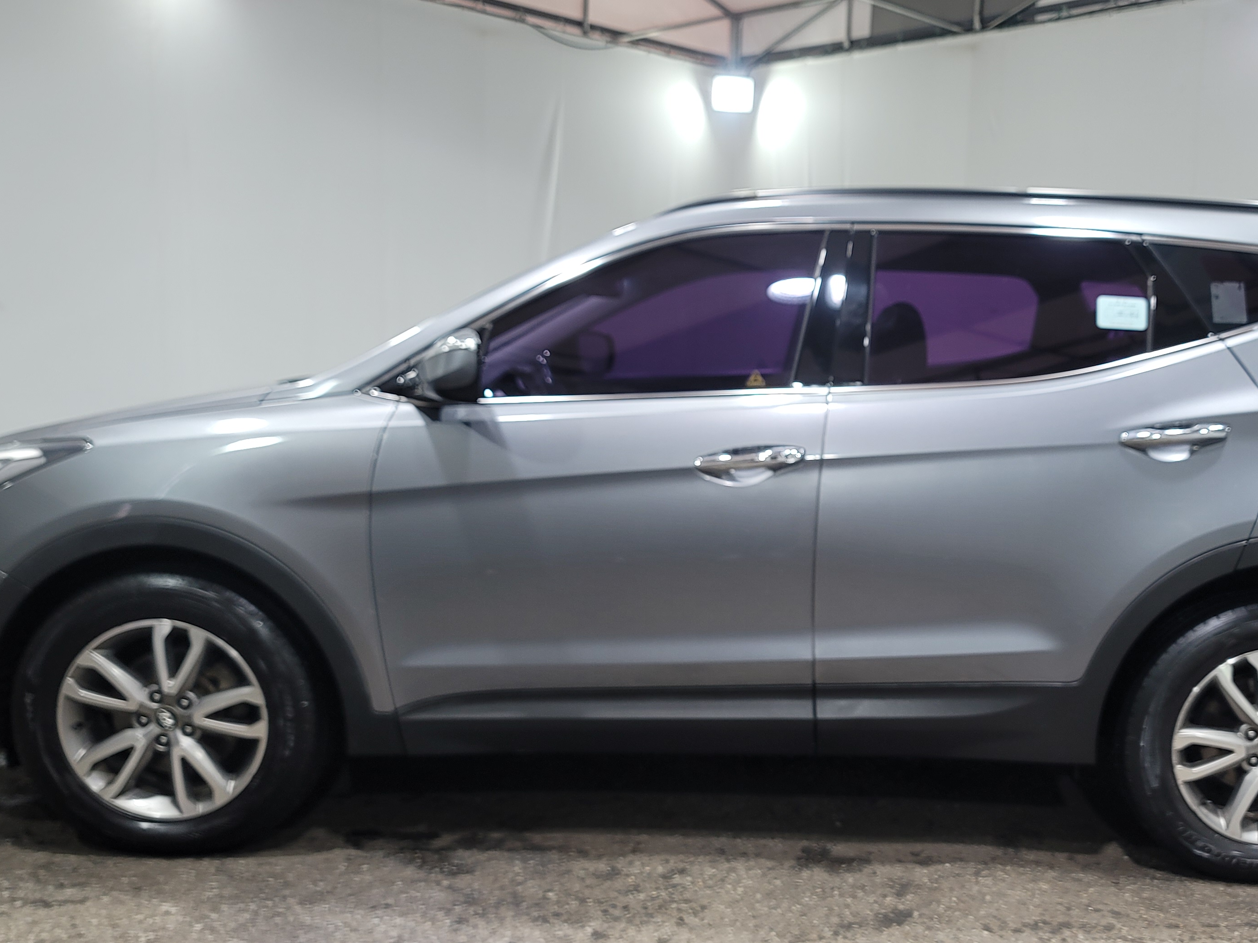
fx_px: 1308
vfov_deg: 39.6
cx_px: 744
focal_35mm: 36
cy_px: 534
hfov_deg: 51.1
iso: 64
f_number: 1.8
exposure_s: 1/120
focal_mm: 7
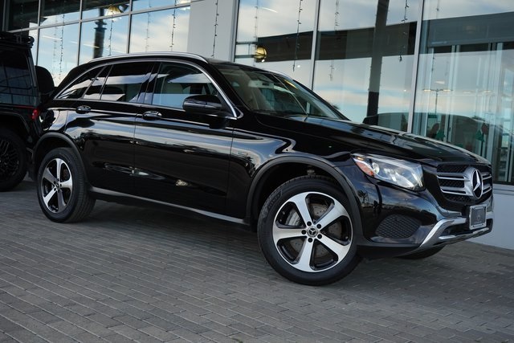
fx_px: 571
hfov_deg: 48.4
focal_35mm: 40
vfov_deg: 33.4
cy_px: 172
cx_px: 257
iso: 1250
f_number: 8
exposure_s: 1/640
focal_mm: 40
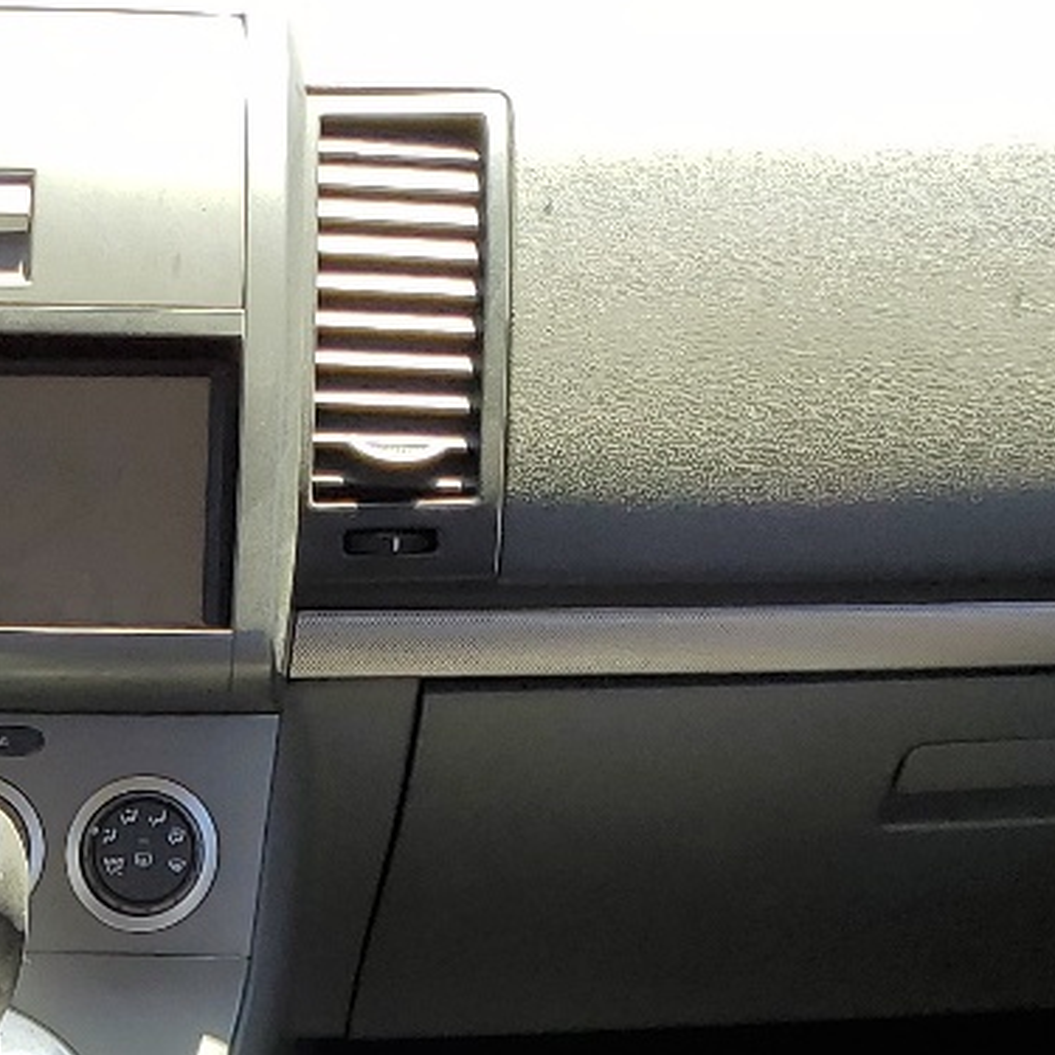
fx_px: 3379
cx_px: -197
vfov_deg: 16.5
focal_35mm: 98
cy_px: 1471
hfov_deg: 17.0
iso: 50
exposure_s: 1/526
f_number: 1.5
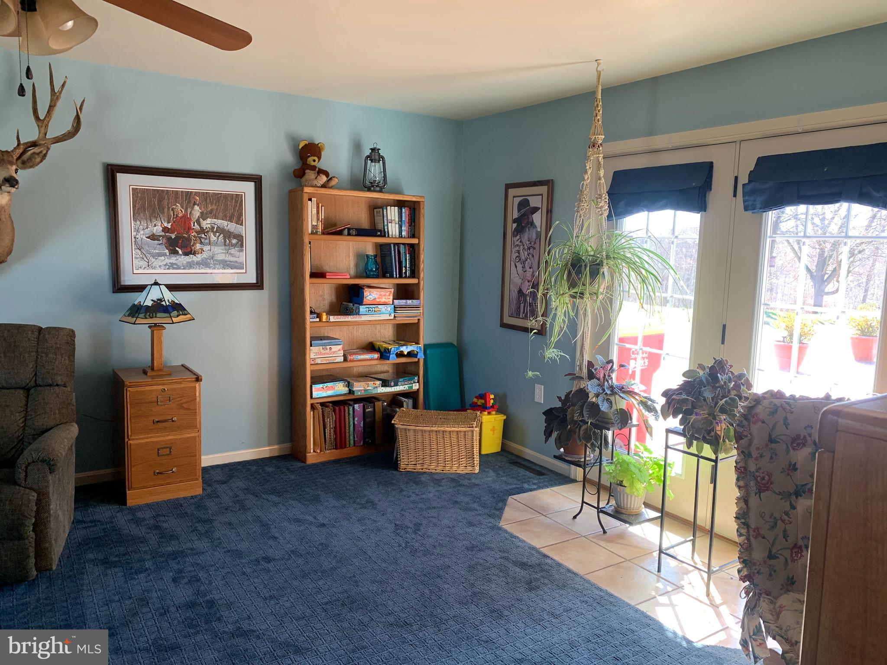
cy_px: 332
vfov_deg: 53.1
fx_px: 666
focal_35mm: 26
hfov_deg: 67.3
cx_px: 444
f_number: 1.8
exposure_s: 1/67
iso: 100
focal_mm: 4.25
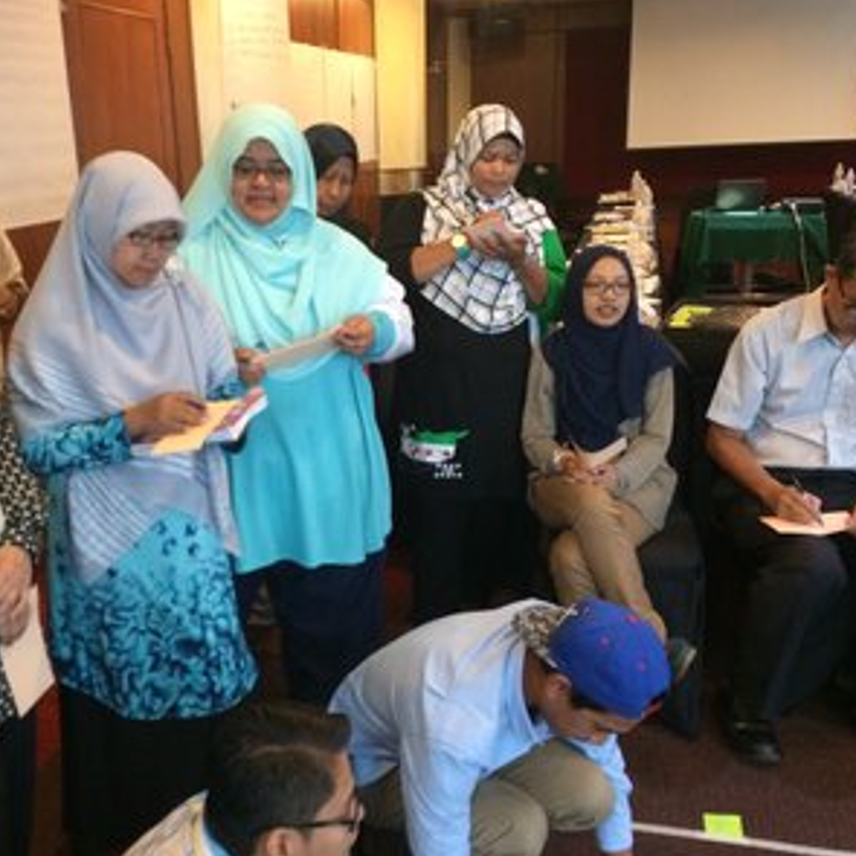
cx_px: 360
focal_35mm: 36
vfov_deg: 46.0
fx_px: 1007
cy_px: 428
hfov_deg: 45.9
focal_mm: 4.15
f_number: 2.2
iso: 320
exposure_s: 1/33
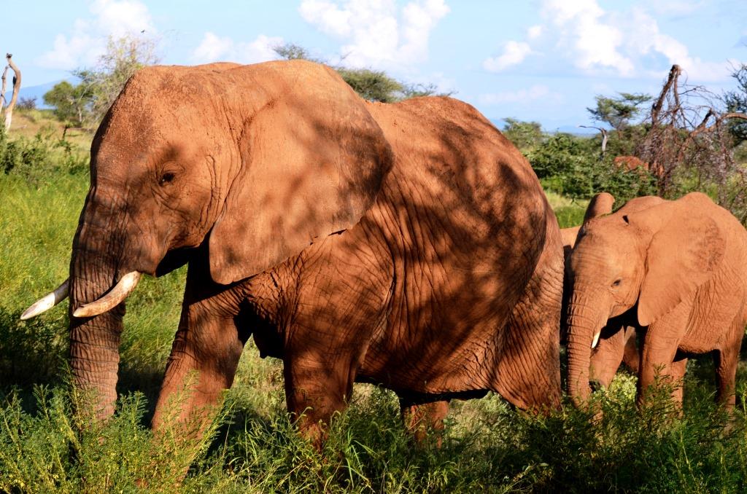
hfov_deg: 24.7
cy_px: 247
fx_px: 1708
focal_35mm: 82
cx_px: 374
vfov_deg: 16.5
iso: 125
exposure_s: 1/250
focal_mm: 55
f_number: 8
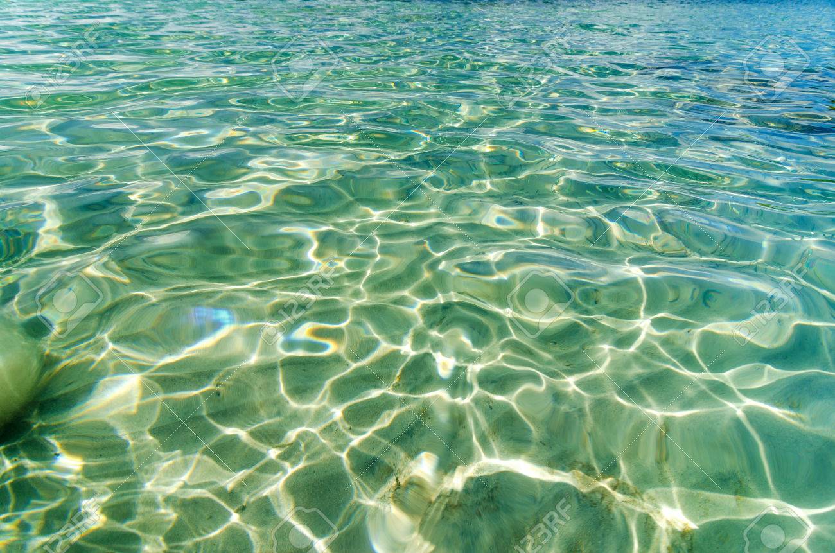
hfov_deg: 95.1
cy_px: 276
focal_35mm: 16
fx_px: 382
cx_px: 418
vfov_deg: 71.8
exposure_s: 1/160
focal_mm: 11
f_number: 5.6
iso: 100
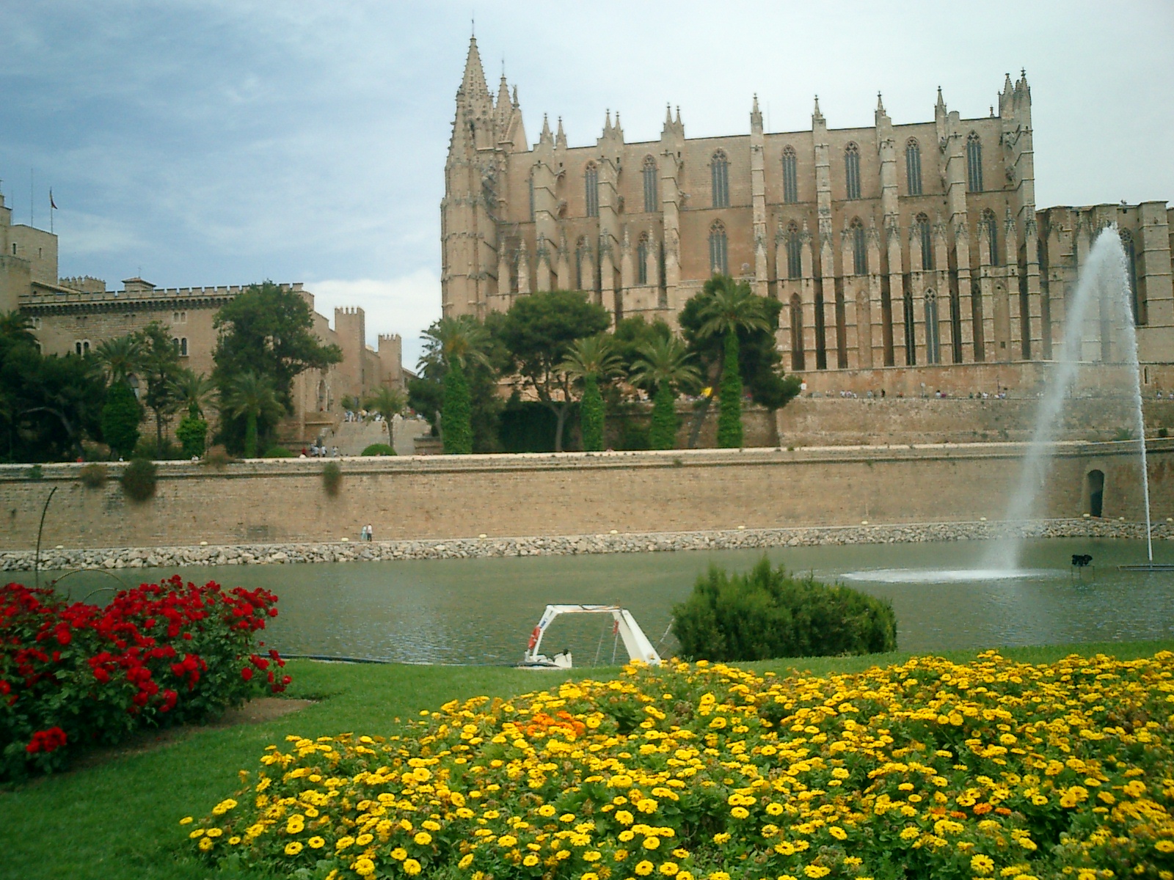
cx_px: 587
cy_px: 440
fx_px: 1221
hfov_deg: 51.4
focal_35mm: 36
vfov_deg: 39.7
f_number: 3.2
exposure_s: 1/1250
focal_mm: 7.5
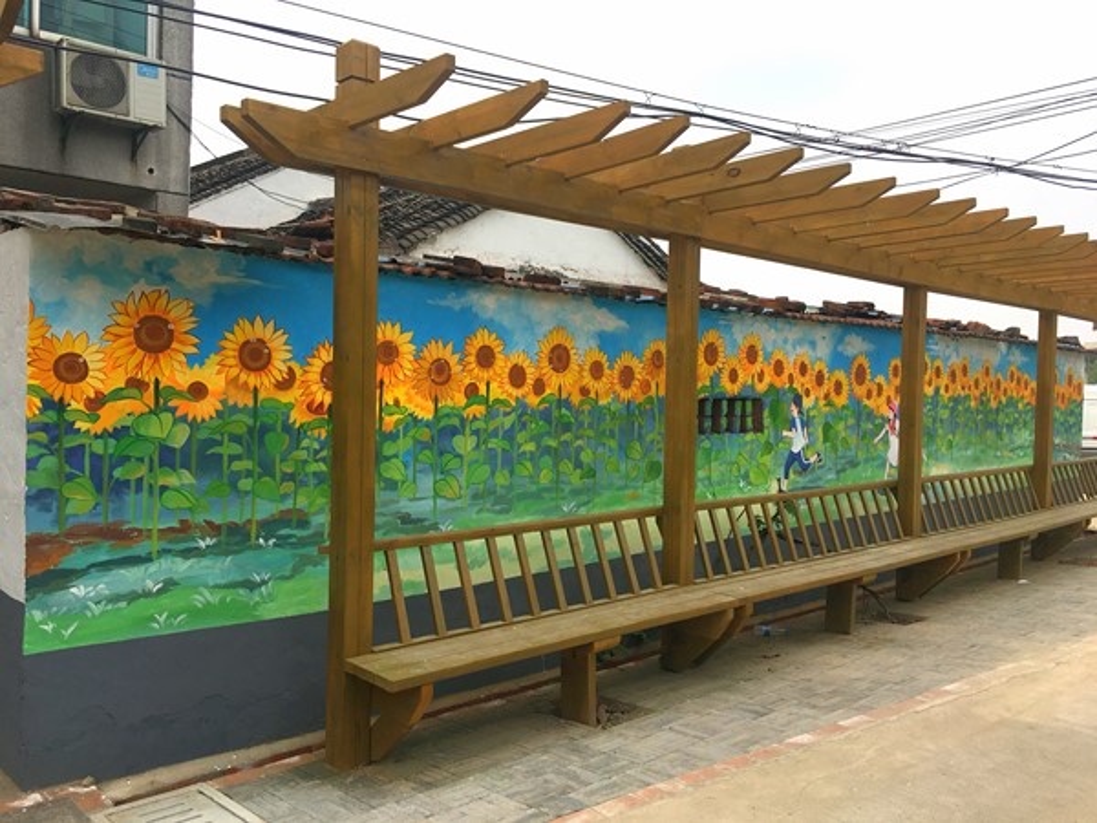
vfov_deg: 48.2
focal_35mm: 29
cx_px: 548
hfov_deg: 61.7
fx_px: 919
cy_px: 412
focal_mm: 4.15
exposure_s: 1/999
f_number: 2.2
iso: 25
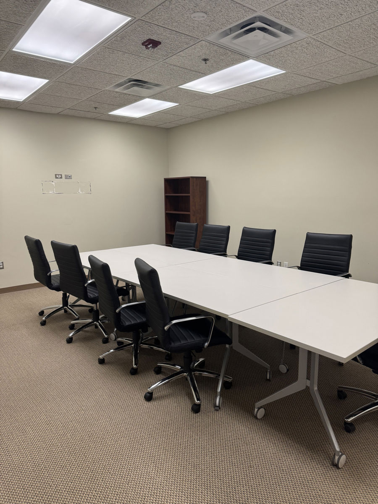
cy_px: 252
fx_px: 349
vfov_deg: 71.6
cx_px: 189
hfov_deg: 56.8
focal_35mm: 24
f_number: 1.78
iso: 125
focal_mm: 6.76
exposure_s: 1/60
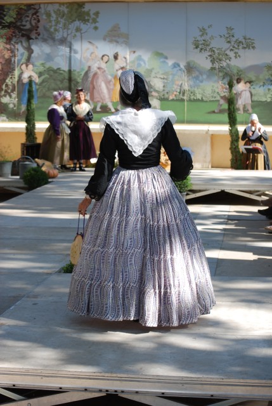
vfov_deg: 24.6
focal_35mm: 82
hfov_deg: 16.6
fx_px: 931
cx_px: 136
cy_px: 203
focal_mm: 55
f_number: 6.3
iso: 100
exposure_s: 1/160
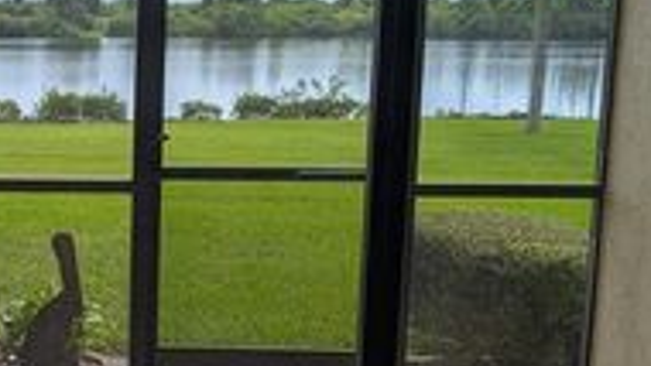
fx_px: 1191
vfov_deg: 17.5
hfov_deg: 27.9
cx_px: -65
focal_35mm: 69
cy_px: 215
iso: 22
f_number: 1.68
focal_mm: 6.9
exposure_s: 1/1185
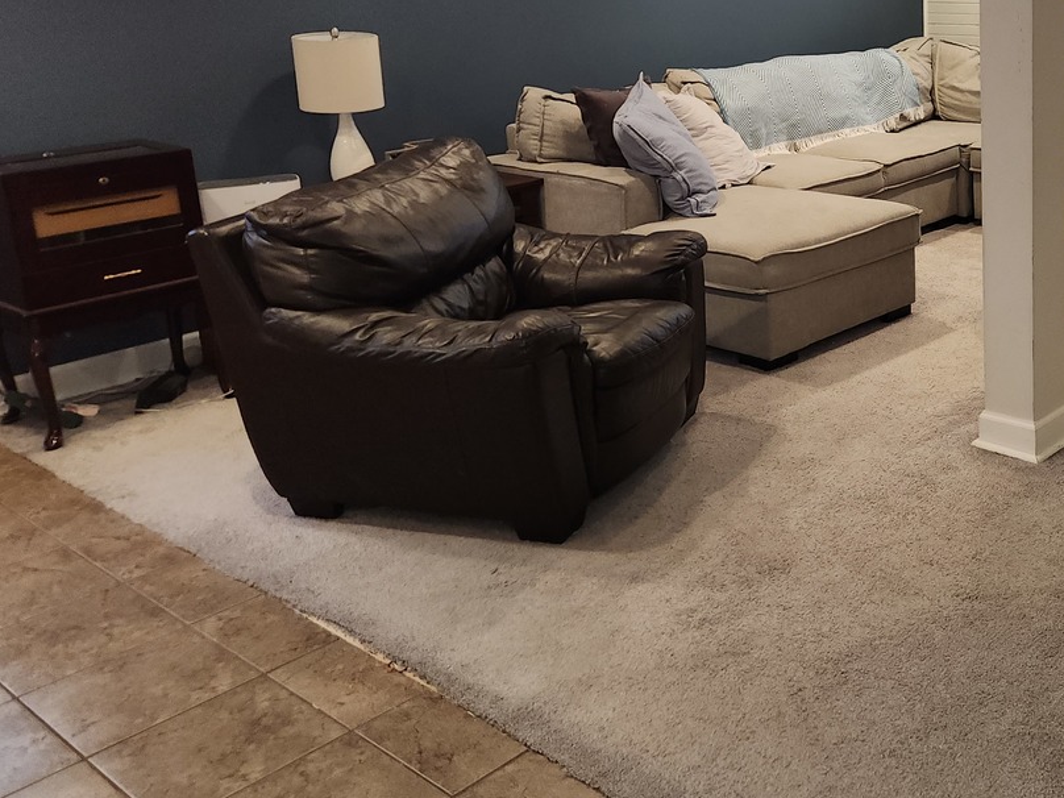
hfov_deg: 42.5
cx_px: 927
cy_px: 246
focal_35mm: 41
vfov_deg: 34.7
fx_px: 1260
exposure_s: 1/24
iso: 125
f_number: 1.8
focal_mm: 5.4
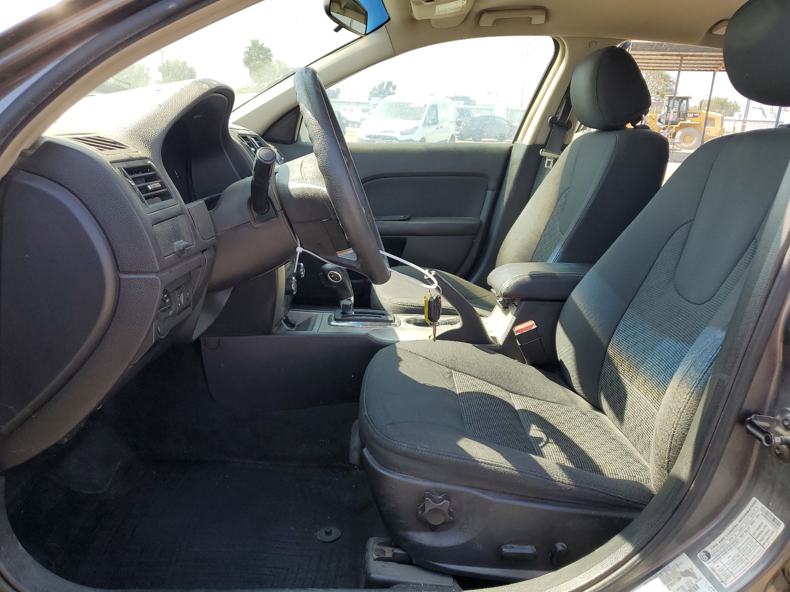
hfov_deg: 67.3
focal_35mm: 26
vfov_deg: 53.1
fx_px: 593
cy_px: 296
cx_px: 395
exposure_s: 1/556
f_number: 1.5
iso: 50
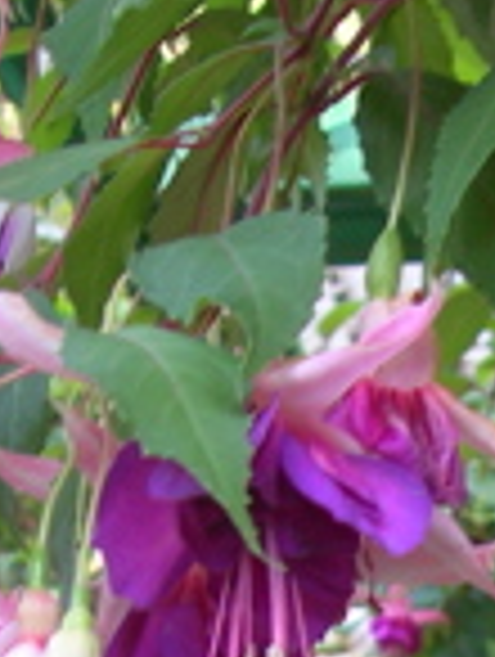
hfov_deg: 9.0
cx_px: 718
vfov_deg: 11.7
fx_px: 3080
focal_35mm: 162
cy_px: 954
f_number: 2.8
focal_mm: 7.8
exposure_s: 1/40.6
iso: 50
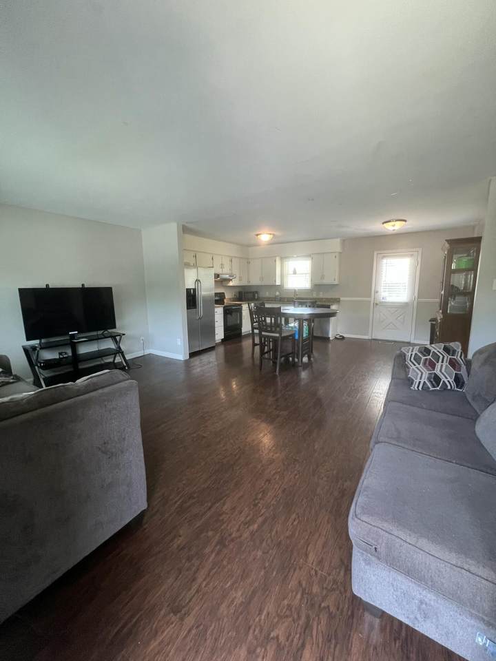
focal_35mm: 13
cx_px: 248
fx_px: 248
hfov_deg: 89.9
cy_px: 330
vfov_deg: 106.2
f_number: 1.8
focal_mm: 1.57
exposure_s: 1/74
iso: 250
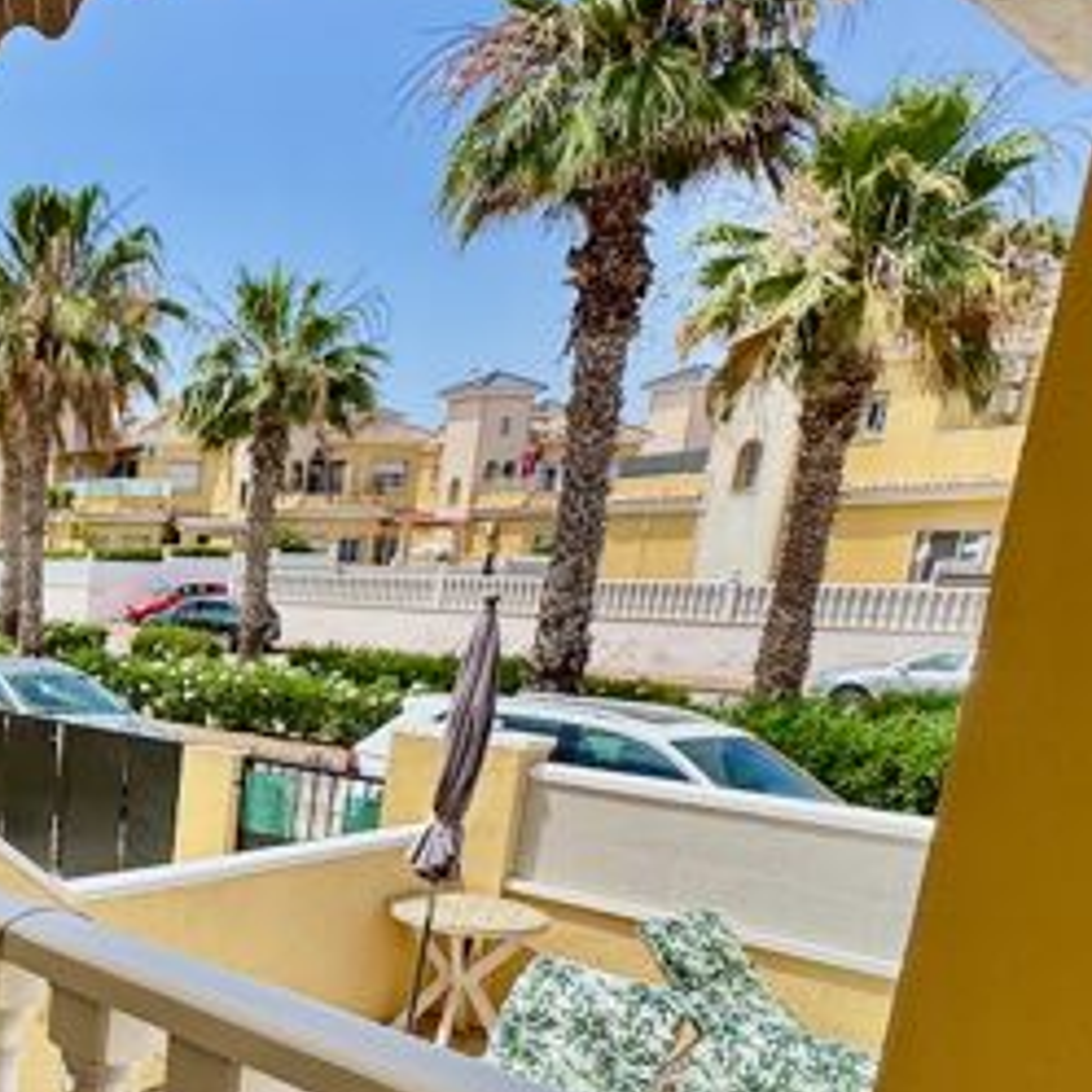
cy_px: 881
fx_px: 1249
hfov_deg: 37.7
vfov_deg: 44.8
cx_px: -164
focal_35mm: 35
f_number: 2.2
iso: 40
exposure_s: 1/879
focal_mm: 2.22
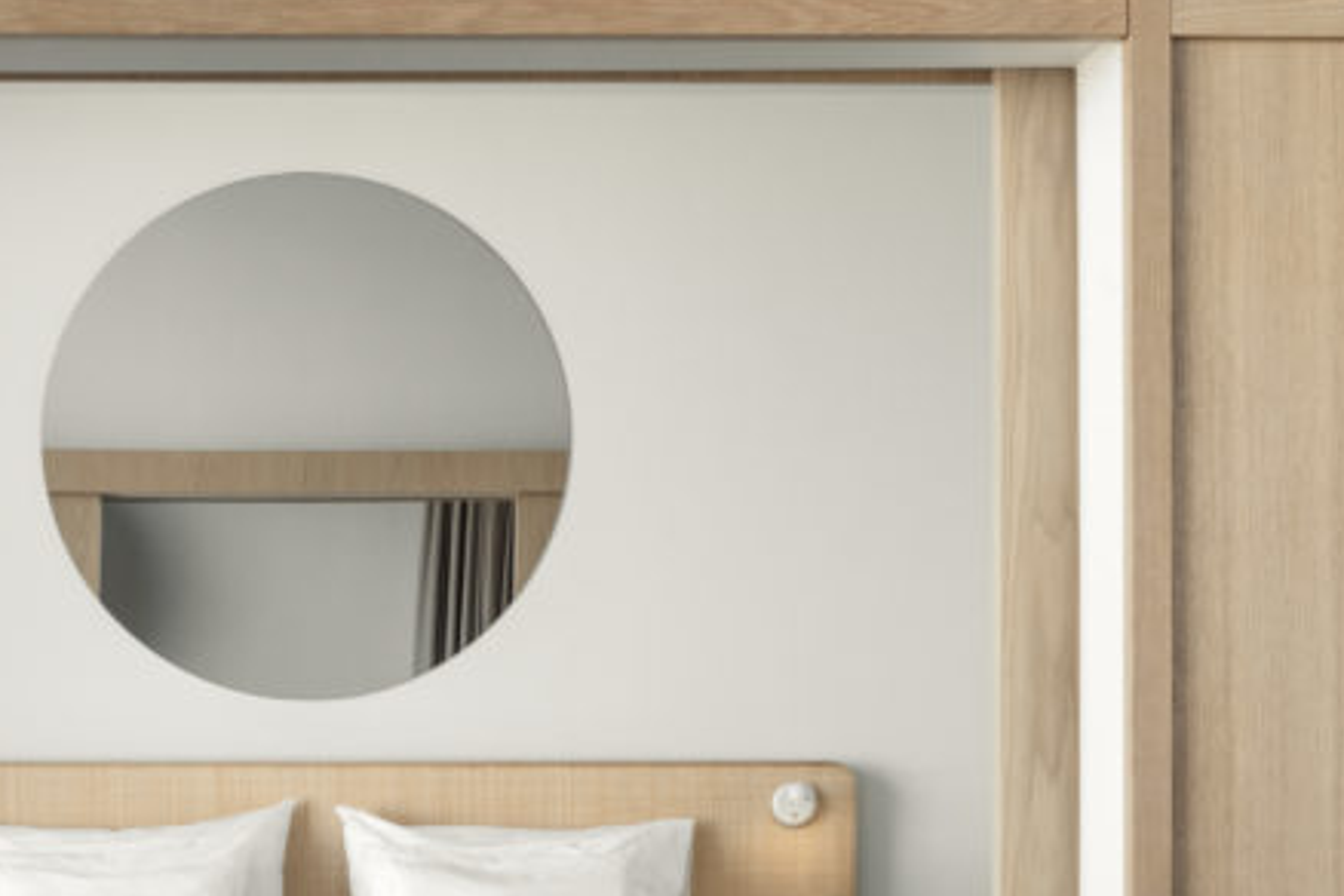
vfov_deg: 15.9
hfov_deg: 23.6
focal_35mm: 85
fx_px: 3173
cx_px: 307
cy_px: 776
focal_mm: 31
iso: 100
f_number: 20
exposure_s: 1
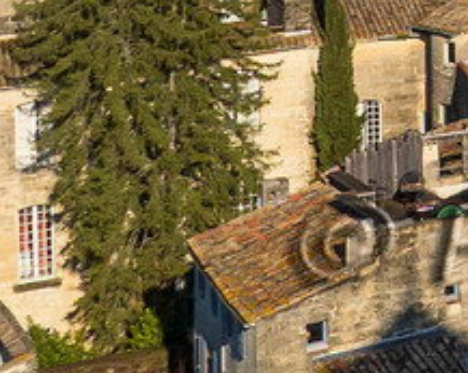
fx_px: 2393
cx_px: 1484
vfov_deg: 8.5
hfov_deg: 8.8
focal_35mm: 173
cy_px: -328
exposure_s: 1/100
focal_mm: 12.3
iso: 200
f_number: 6.3
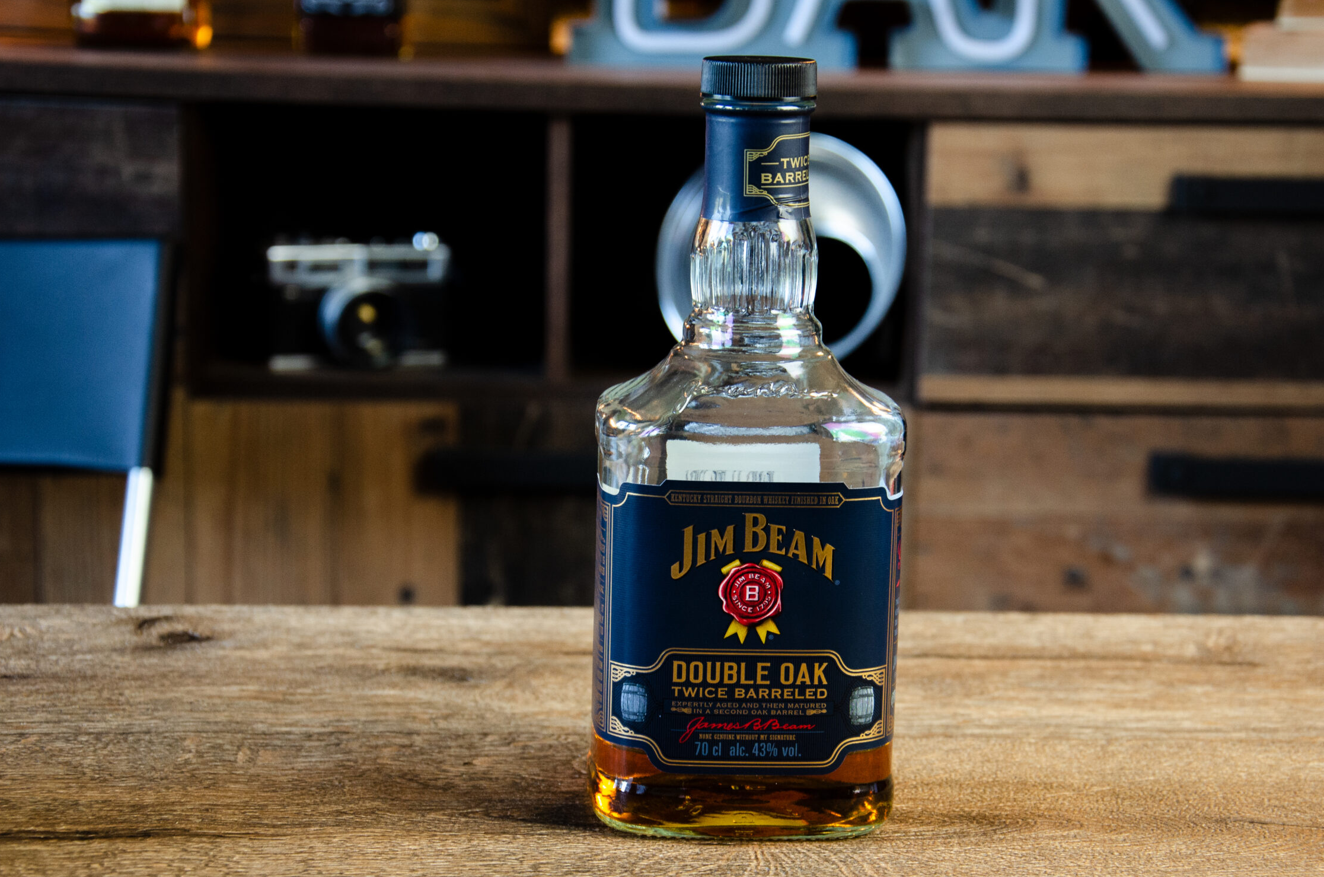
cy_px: 439
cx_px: 717
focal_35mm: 86
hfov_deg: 23.7
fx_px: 3156
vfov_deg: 15.8
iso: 800
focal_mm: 50
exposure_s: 1/30
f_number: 5
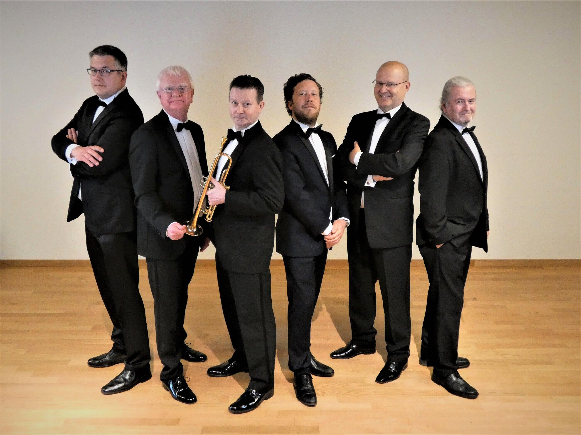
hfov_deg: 56.8
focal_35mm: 32
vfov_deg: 44.1
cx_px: 290
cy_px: 218
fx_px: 537
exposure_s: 1/80
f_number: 3.4
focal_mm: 5.8
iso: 800
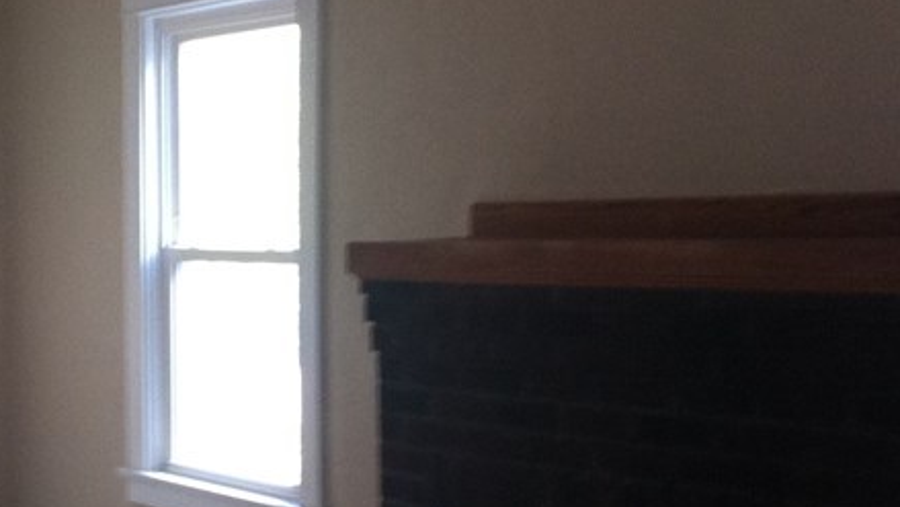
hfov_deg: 23.6
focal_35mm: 89
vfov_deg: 13.6
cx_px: 185
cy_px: 367
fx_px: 2124
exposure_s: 1/15
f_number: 2.8
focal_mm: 3.85
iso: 125
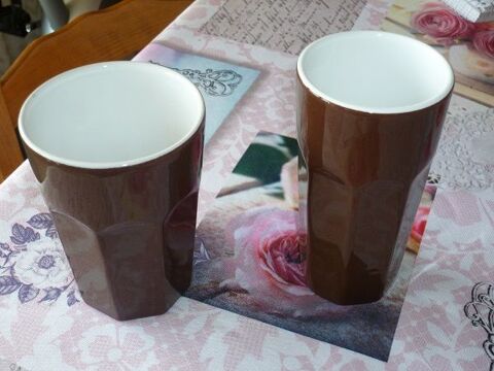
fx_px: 685
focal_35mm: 48
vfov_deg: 30.3
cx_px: 247
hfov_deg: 39.7
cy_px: 186
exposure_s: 1/40
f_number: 3.5
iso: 160
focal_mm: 8.6
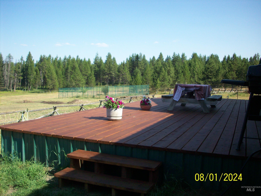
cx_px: 130
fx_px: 279
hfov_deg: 50.1
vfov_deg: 38.7
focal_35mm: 37
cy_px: 98
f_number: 2.8
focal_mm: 6.2
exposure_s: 1/613
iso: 80
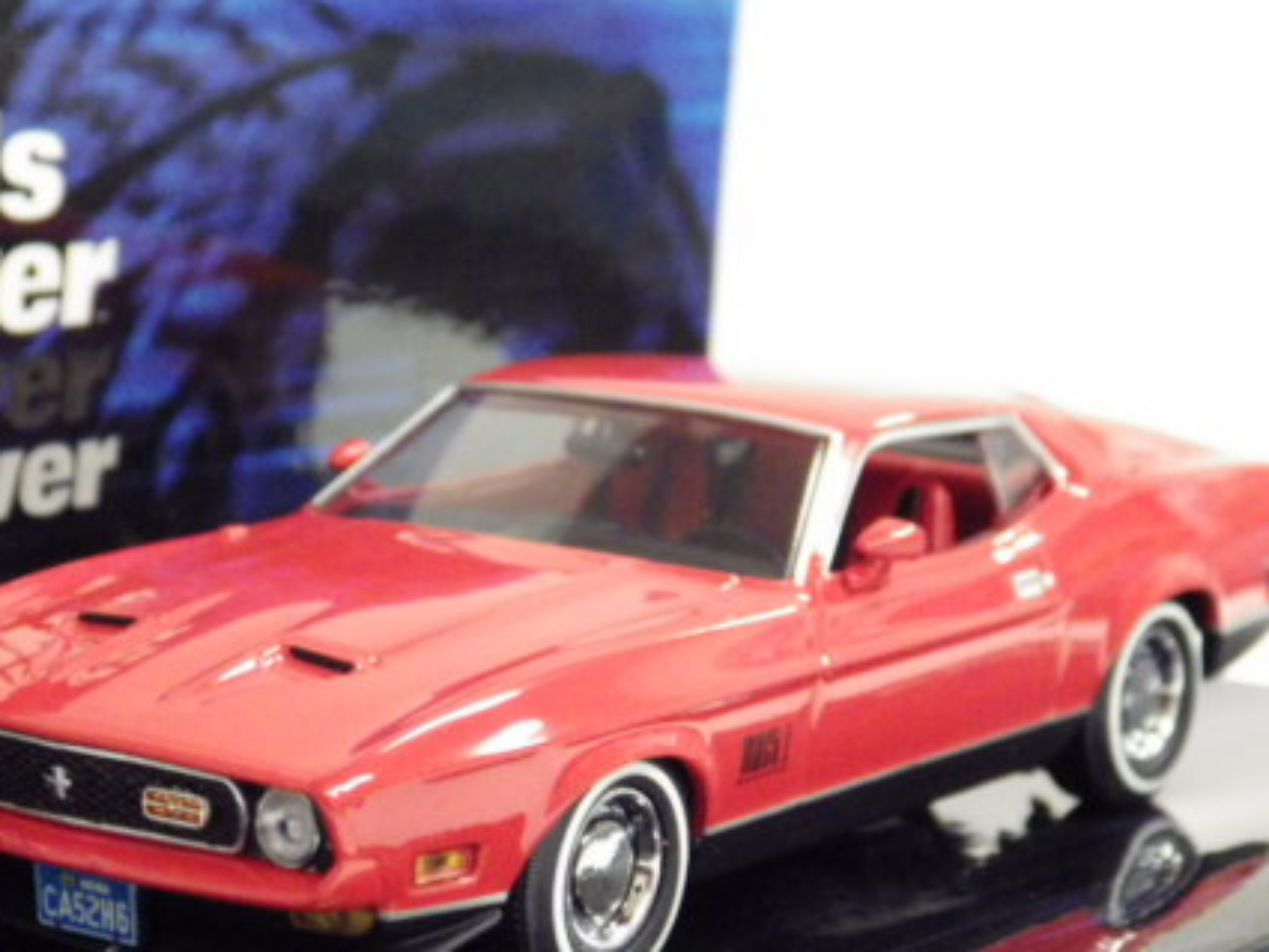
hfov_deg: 18.3
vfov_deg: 13.8
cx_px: 385
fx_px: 3924
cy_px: 618
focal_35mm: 107
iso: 1000
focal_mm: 12.8
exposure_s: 1/25
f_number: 4.2
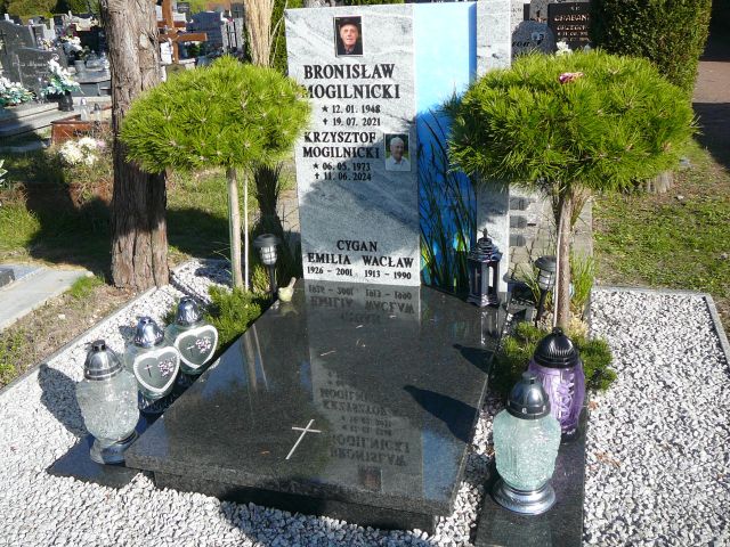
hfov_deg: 52.6
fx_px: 738
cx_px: 365
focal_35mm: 35
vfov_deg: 40.7
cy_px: 274
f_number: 2.8
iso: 80
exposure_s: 1/800
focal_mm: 5.2
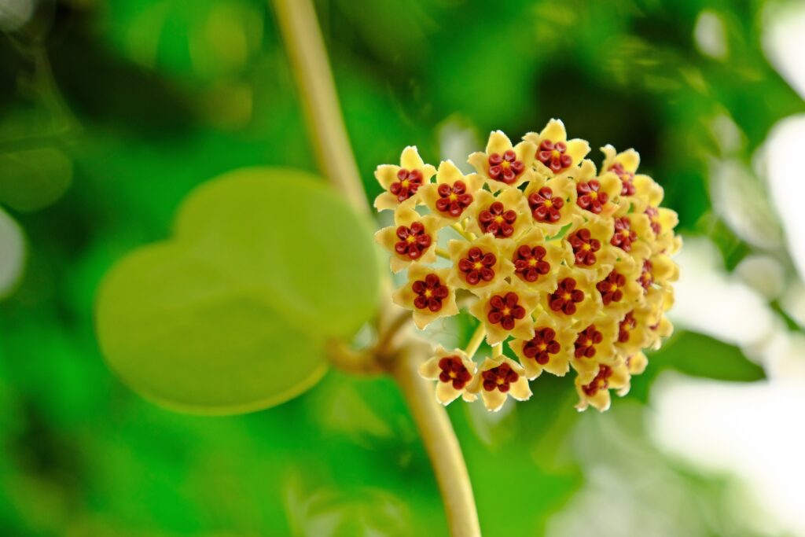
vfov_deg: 9.3
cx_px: 402
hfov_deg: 13.9
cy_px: 268
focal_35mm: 148
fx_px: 3310
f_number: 5.6
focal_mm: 98.6
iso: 640
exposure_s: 1/200
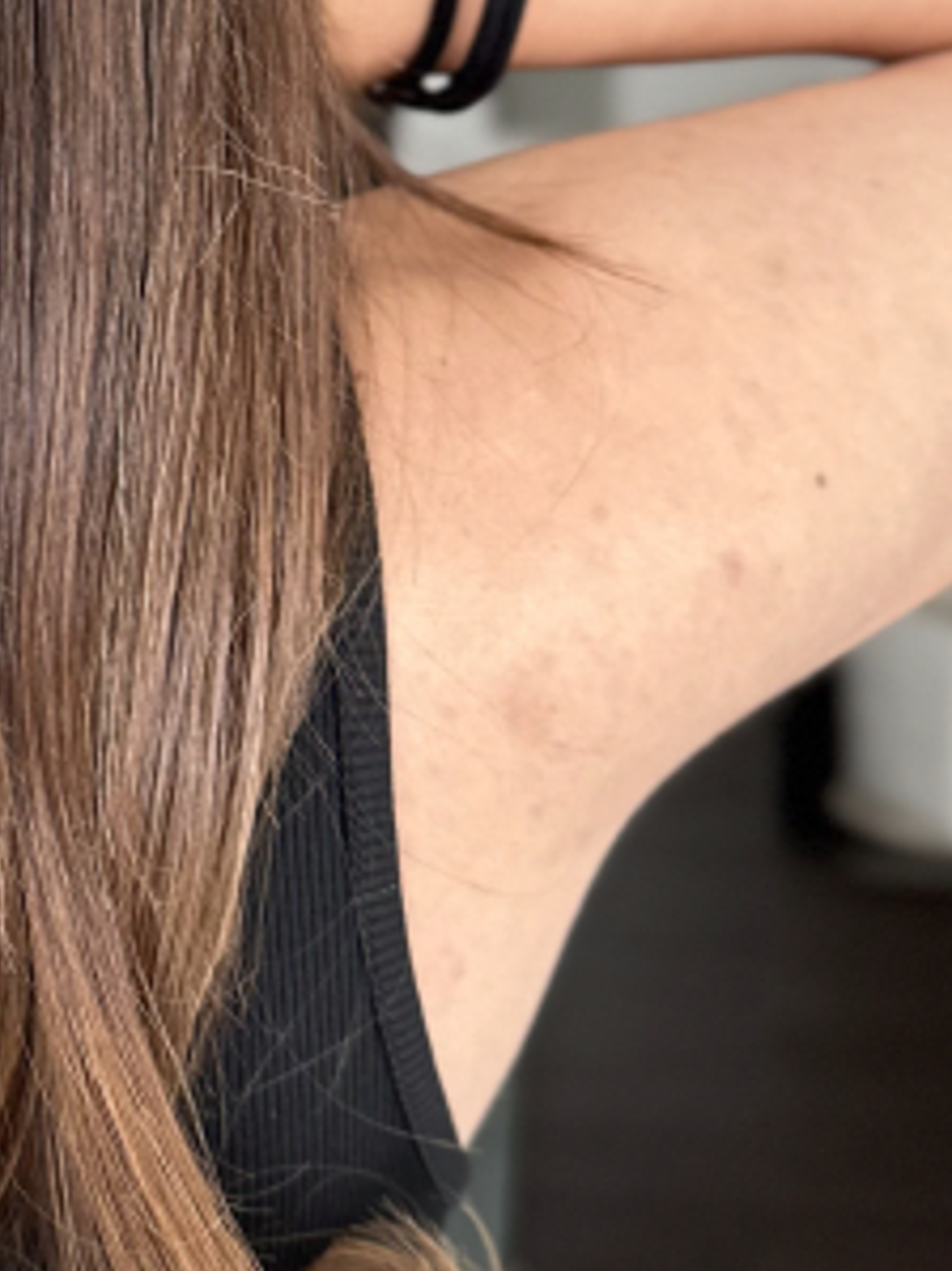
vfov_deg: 25.5
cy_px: 223
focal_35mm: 75
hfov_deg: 18.1
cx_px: -340
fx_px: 2752
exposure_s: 1/60
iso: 250
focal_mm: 6.86
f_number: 1.78
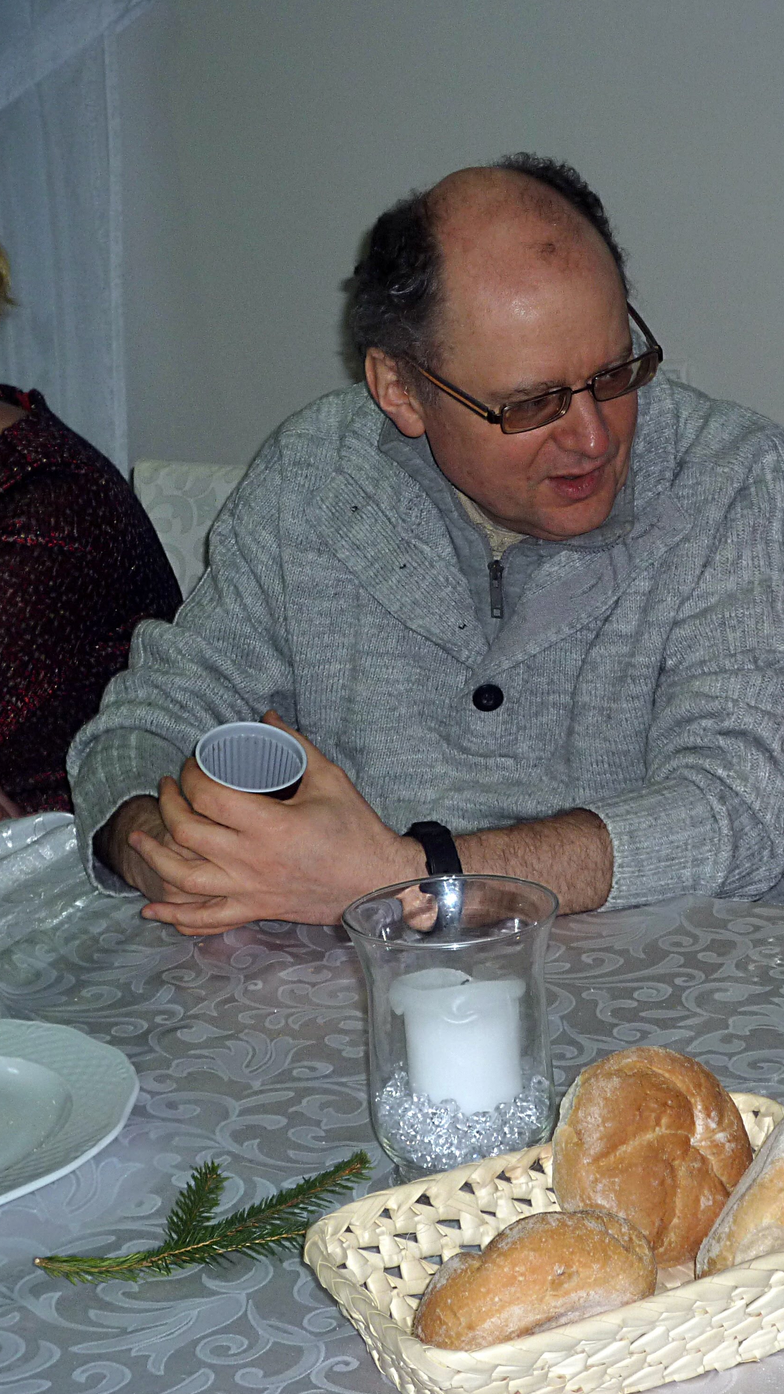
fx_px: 2882
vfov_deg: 27.2
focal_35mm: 78
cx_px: 672
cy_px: 696
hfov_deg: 15.3
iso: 125
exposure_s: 1/40
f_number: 4.3
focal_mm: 9.3
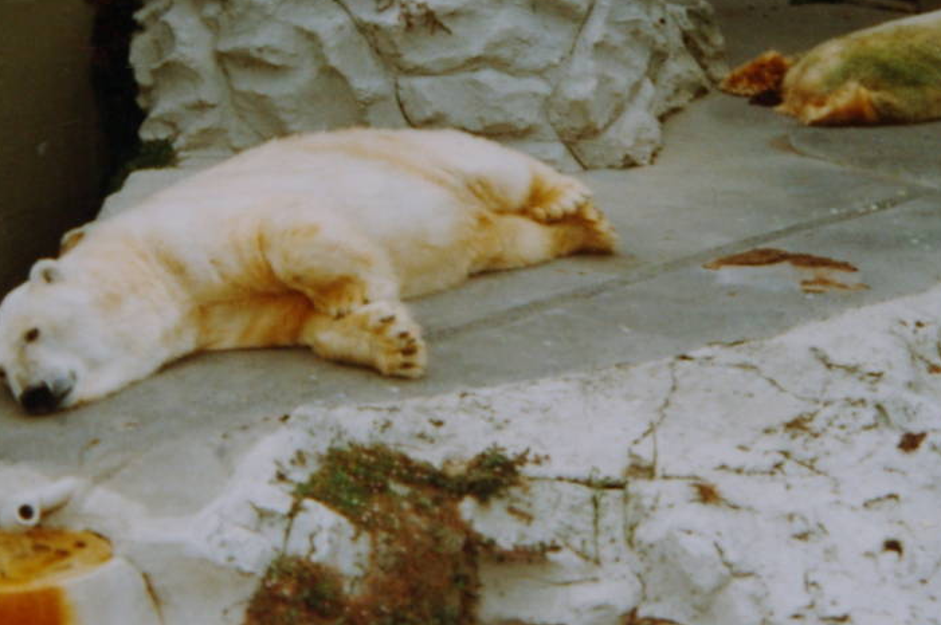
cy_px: 267
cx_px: 550
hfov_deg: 14.0
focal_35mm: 147
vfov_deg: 9.3
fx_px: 3842
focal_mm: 43
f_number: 16
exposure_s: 1/60
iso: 400
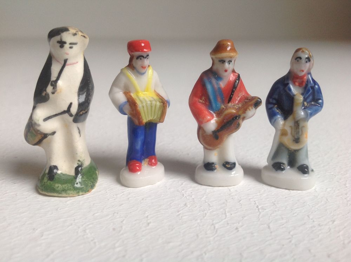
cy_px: 131
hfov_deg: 52.7
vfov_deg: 40.6
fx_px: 354
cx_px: 176
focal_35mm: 35
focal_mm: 4.28
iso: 64
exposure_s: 1/40
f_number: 2.4
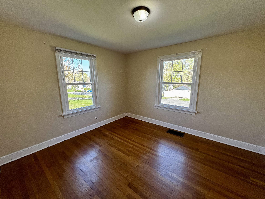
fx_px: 107
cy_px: 100
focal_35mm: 14
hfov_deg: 102.1
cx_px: 132
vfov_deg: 85.7
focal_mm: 2.22
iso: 80
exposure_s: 1/120
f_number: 2.2
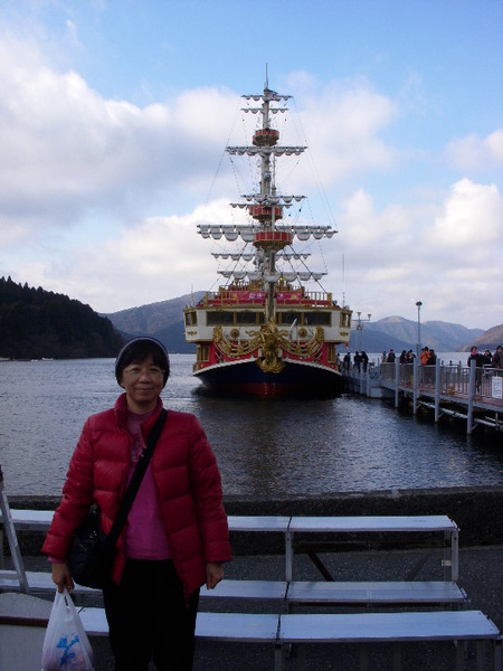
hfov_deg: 37.7
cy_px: 336
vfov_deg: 49.0
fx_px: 736
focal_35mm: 38
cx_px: 252
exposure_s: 1/160
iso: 100
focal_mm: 6.3
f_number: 6.6
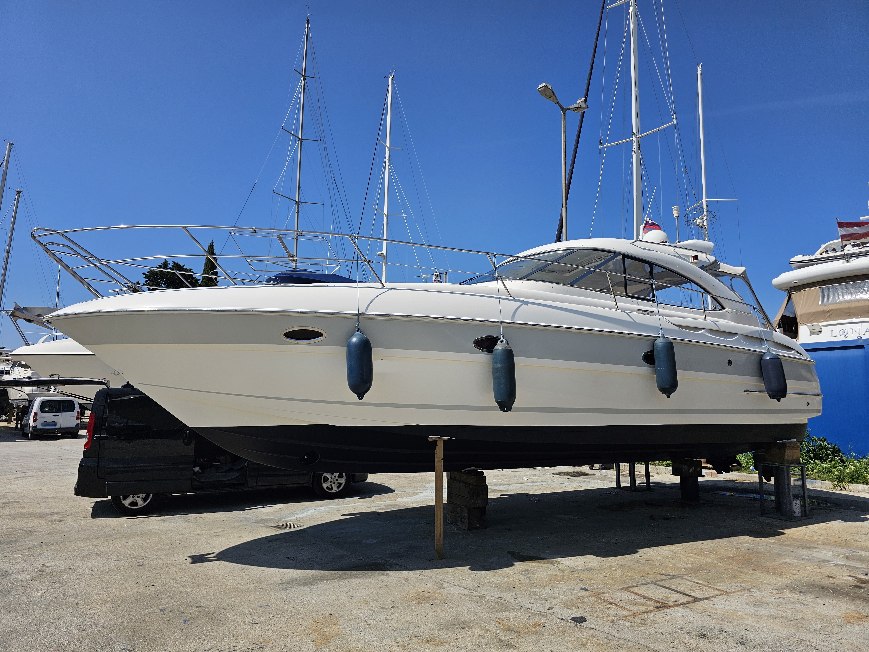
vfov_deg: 58.9
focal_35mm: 23
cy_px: 326
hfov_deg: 73.9
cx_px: 434
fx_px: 577
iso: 10
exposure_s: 1/1391
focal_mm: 6.3
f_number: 1.7
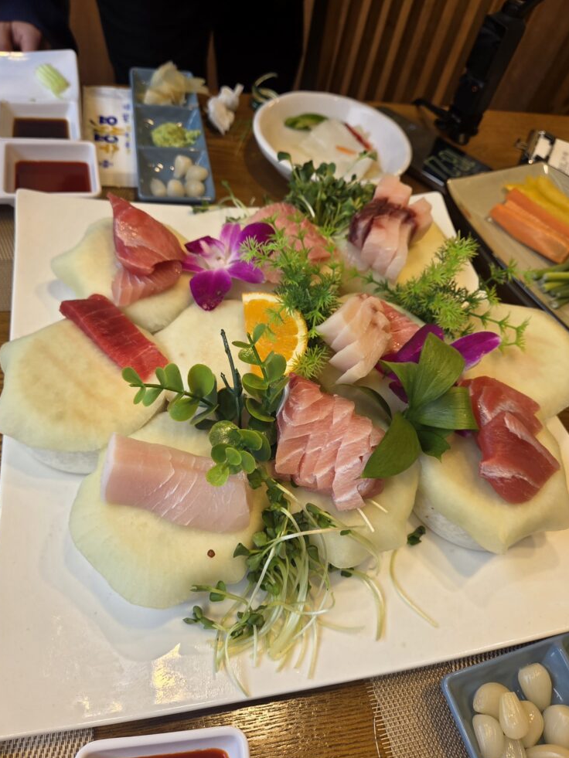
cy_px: 370
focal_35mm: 24
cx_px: 274
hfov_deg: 56.8
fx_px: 526
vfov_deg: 71.6
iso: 64
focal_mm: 5.4
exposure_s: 1/120
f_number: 1.8
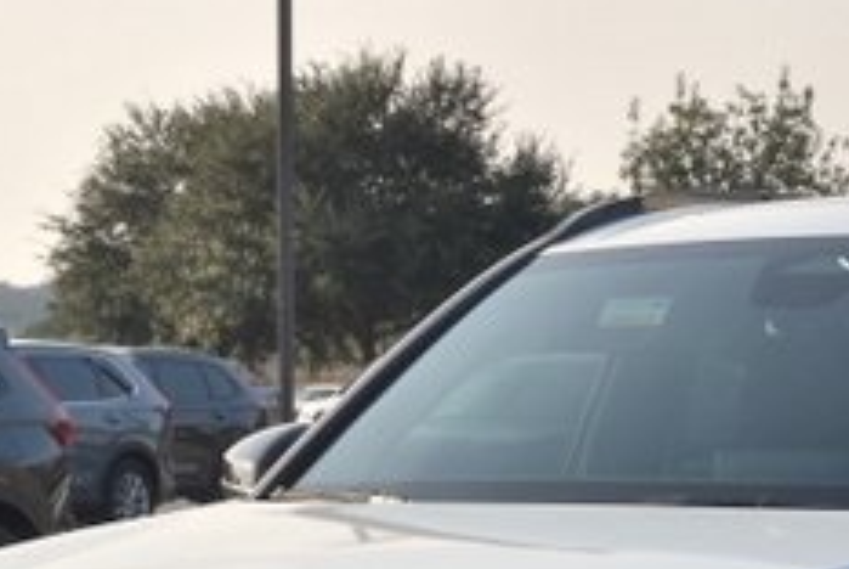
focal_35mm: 181
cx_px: 674
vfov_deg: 7.5
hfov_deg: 11.3
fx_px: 4274
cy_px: 757
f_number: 9
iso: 200
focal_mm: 44
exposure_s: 1/320
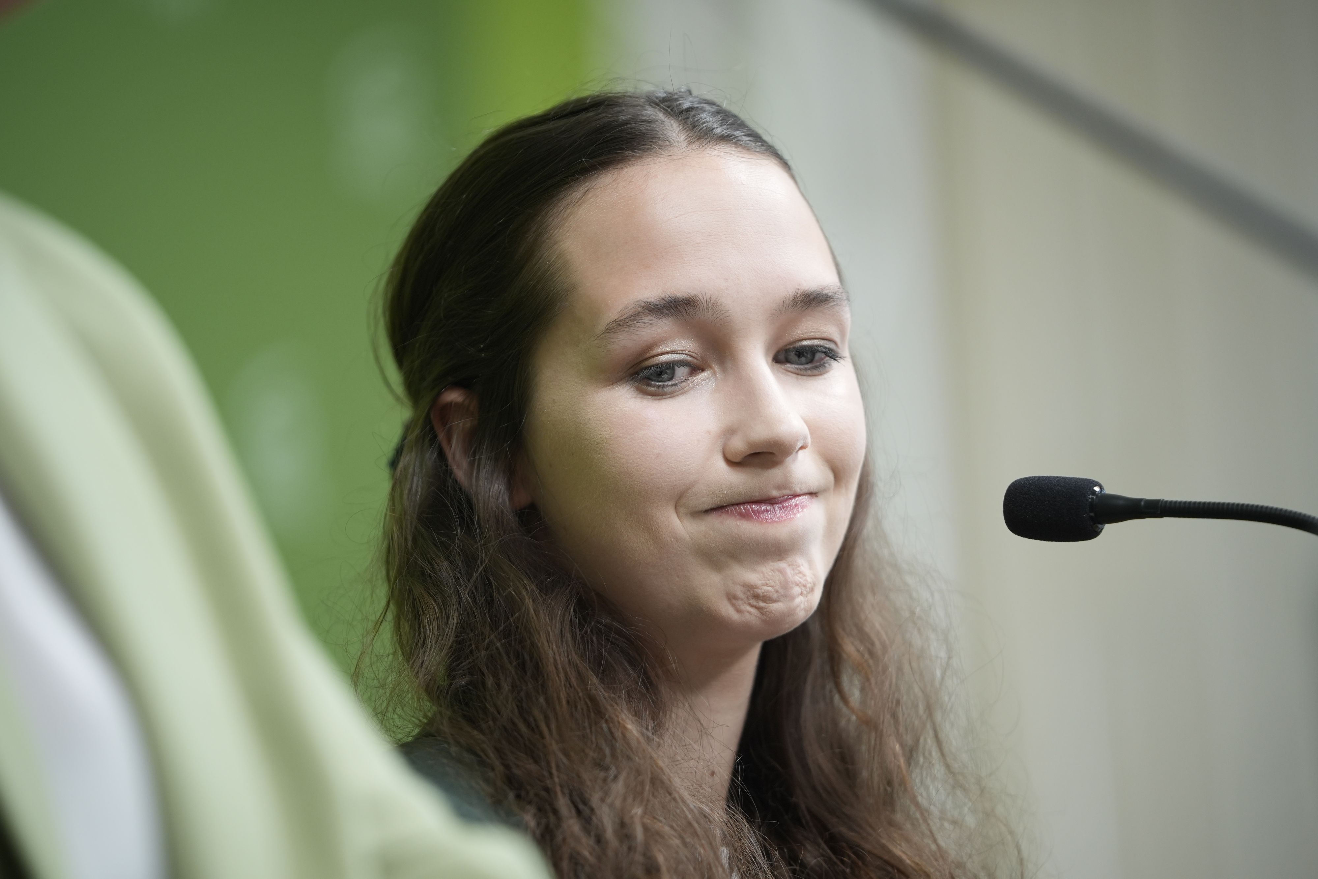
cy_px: 440
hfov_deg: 10.3
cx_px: 659
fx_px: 7322
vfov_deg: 6.9
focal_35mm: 200
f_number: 2.8
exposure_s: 1/500
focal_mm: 200
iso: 640
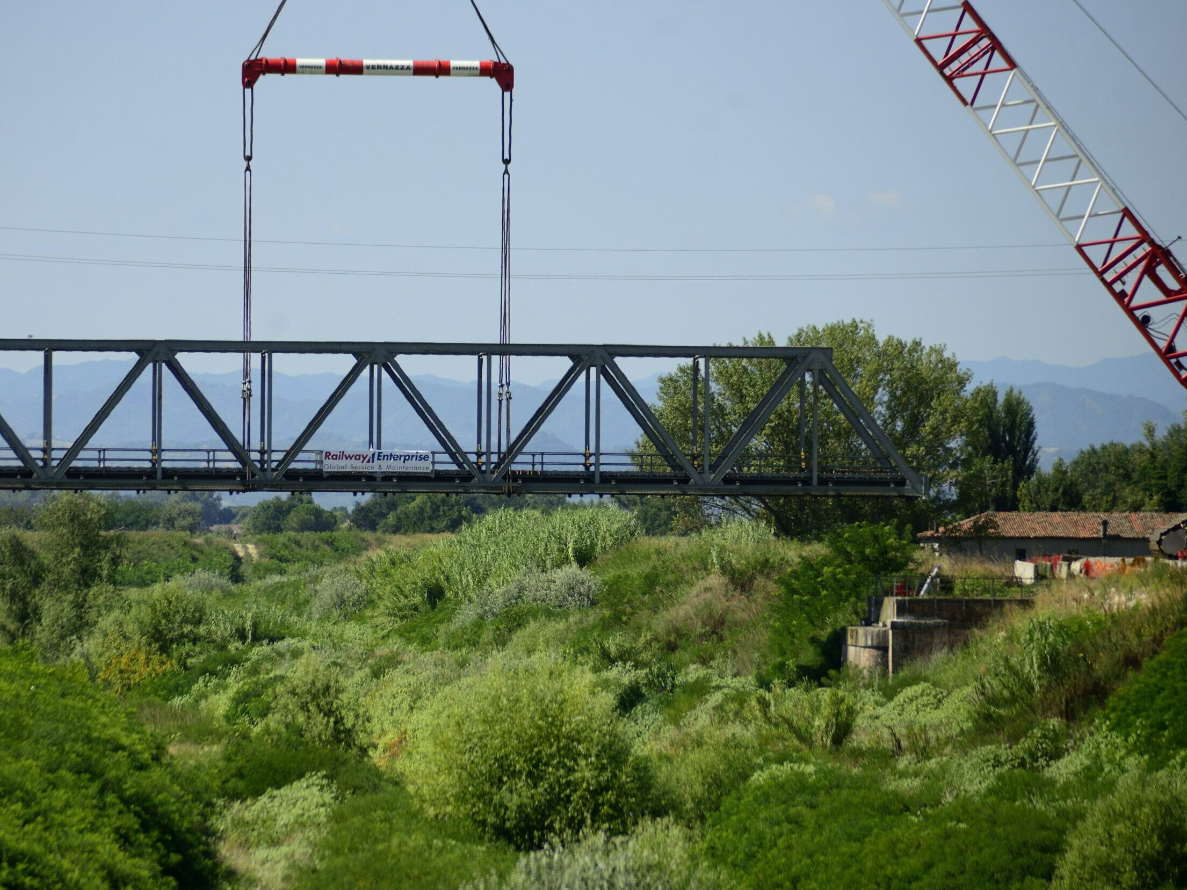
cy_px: 432
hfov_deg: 7.5
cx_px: 418
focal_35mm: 265
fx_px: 9088
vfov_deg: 5.6
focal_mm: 210
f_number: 5.6
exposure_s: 1/4000
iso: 560
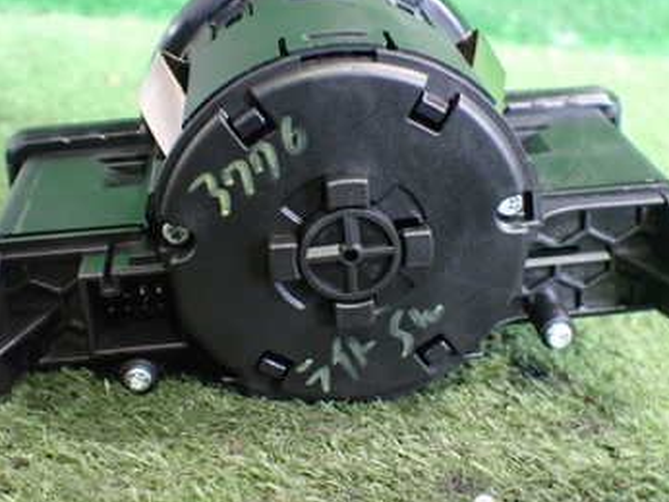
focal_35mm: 52
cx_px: 360
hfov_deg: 36.8
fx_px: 1006
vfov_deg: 28.0
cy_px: 212
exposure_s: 1/30
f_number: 2.3
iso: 1000
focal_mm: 5.4
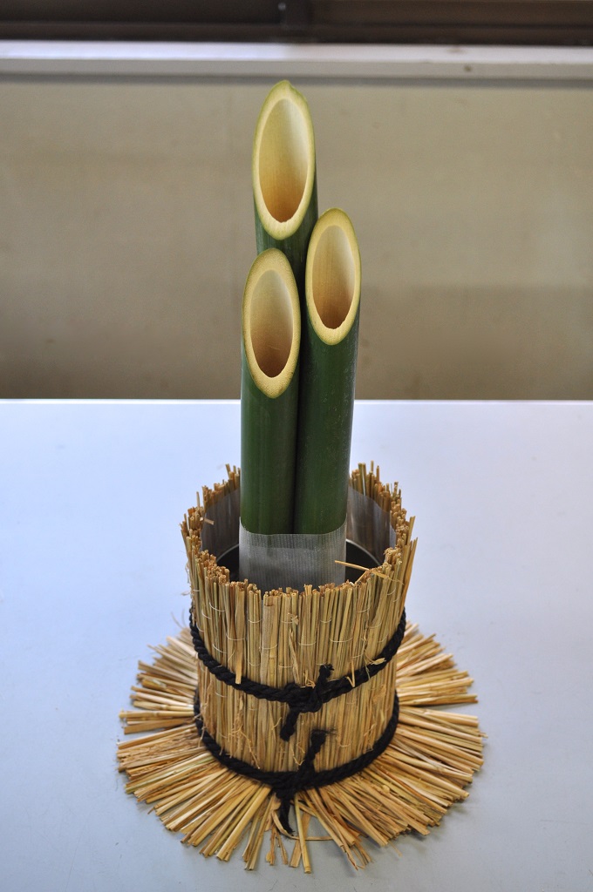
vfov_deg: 37.9
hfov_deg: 25.7
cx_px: 296
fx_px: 1301
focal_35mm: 52
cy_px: 446
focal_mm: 35
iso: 560
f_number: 5.6
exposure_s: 1/60
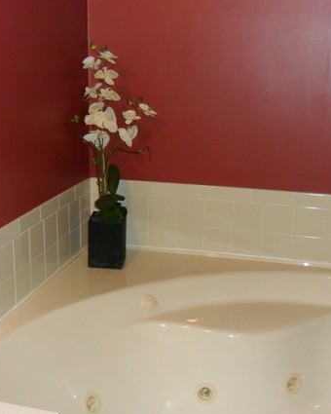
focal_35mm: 51
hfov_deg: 29.6
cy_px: 217
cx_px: 122
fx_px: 625
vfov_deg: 36.6
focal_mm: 6.6
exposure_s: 1/45
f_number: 4
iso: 400
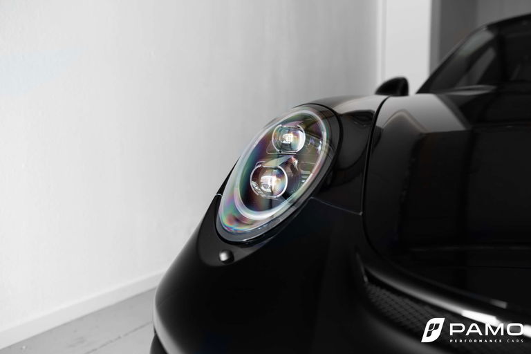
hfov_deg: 54.4
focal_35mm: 35
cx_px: 266
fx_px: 516
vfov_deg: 37.9
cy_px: 177
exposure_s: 1/60
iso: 200
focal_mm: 35
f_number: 2.8
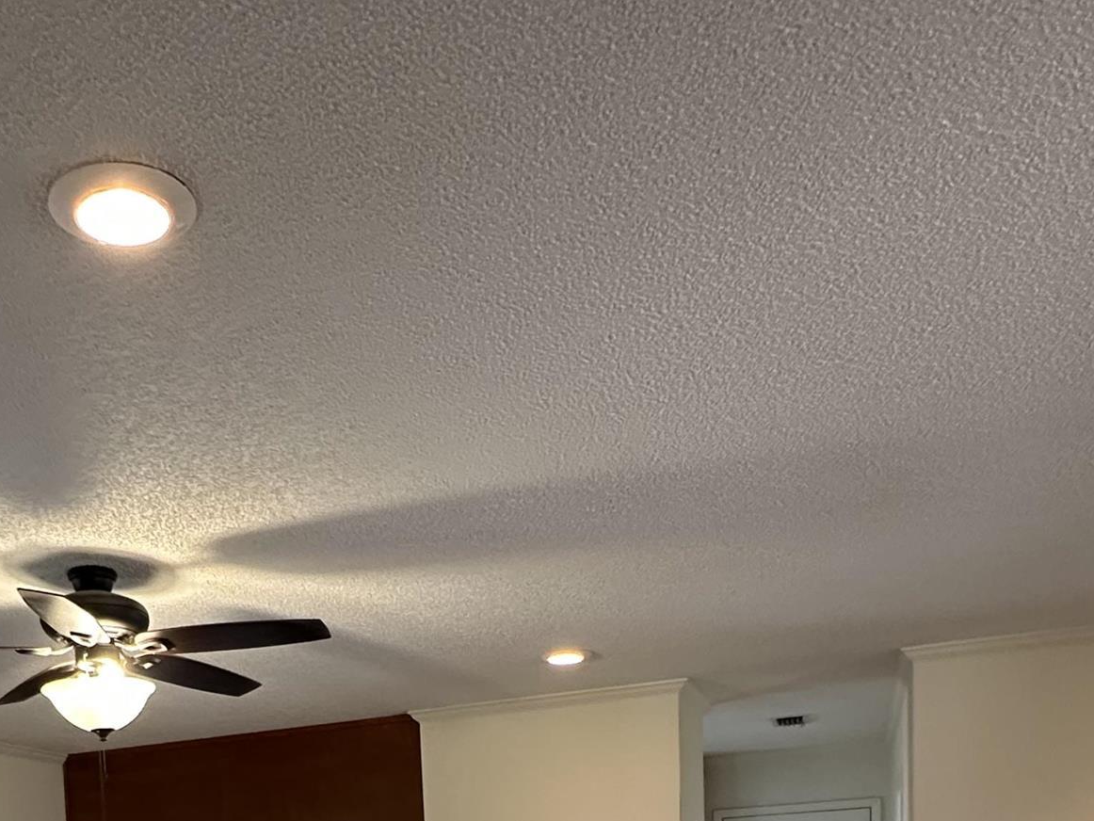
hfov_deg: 49.1
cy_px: 1023
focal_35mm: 37
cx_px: 349
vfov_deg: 31.4
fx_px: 1170
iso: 320
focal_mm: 2.22
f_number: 2.2
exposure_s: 1/60
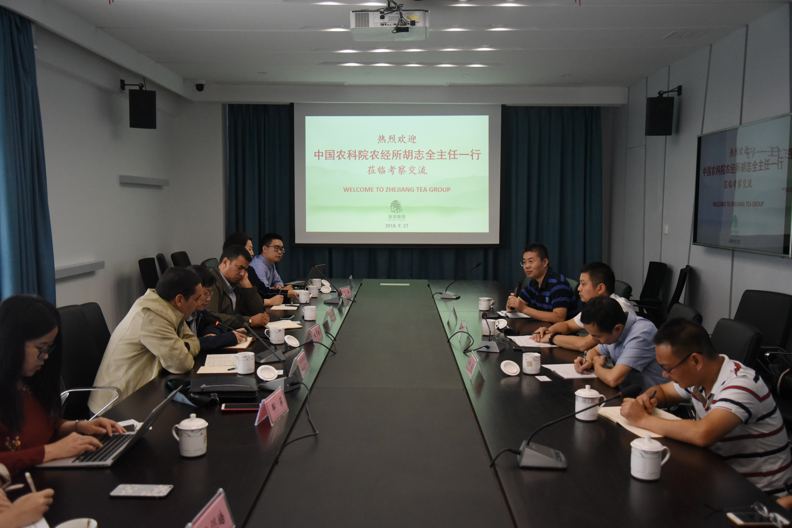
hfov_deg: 58.7
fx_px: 704
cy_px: 264
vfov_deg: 41.1
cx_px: 396
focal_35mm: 32
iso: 4000
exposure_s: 1/1250
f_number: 4
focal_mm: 32
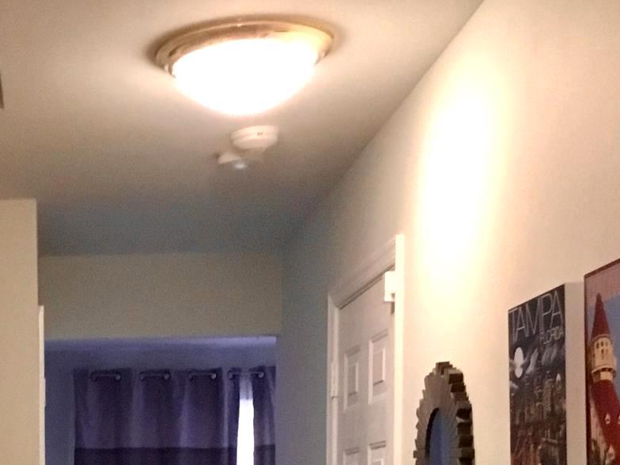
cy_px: 581
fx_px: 1451
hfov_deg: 23.0
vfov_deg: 17.3
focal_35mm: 81
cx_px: -25
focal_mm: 3.3
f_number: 2.4
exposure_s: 1/15
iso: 400
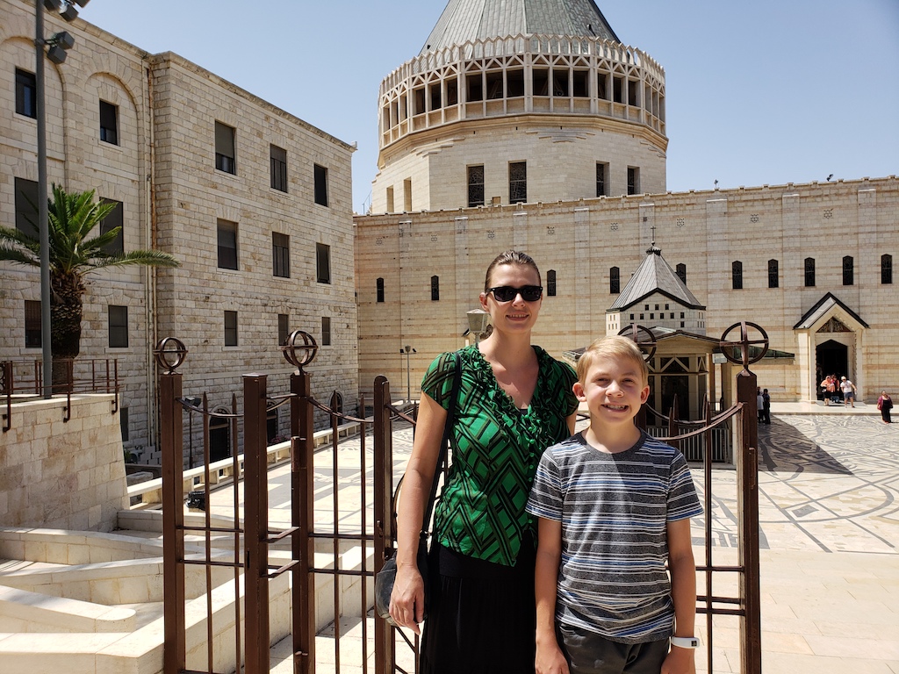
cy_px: 337
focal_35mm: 26
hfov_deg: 67.3
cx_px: 450
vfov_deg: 53.1
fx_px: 675
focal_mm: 4.3
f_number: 2.4
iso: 50
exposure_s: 1/1170
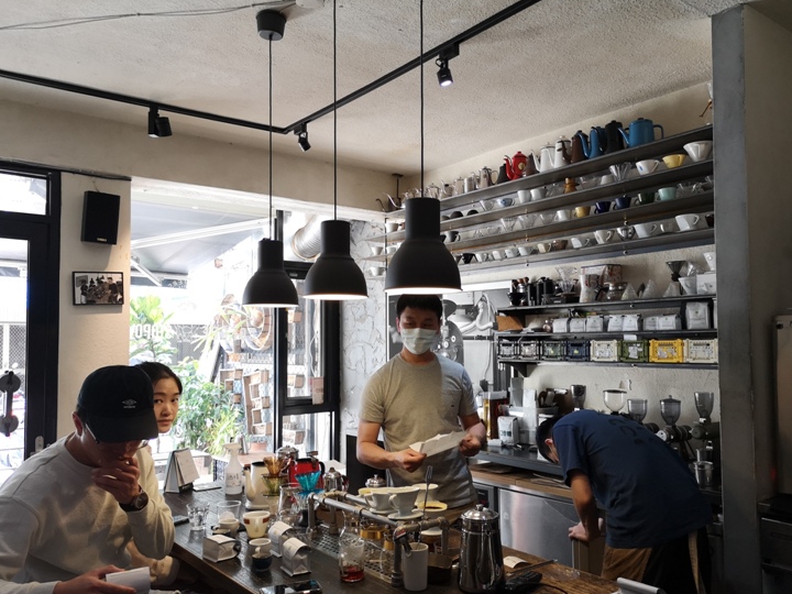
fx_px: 686
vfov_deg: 46.8
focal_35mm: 30
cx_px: 405
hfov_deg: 60.0
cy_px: 319
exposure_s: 1/120
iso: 320
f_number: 1.8
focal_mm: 3.95
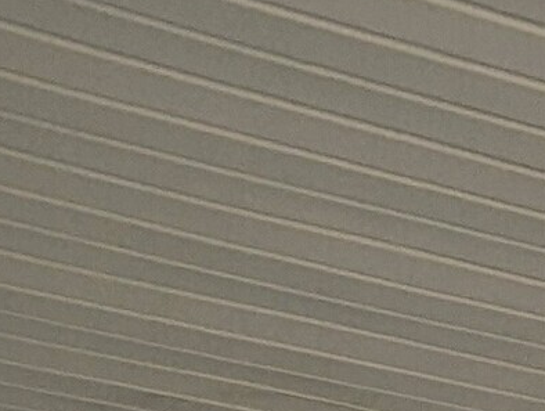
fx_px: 1593
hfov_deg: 18.1
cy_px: 1338
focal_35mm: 101
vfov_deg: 9.8
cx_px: 707
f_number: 2.2
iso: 50
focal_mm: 1.95
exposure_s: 1/1284
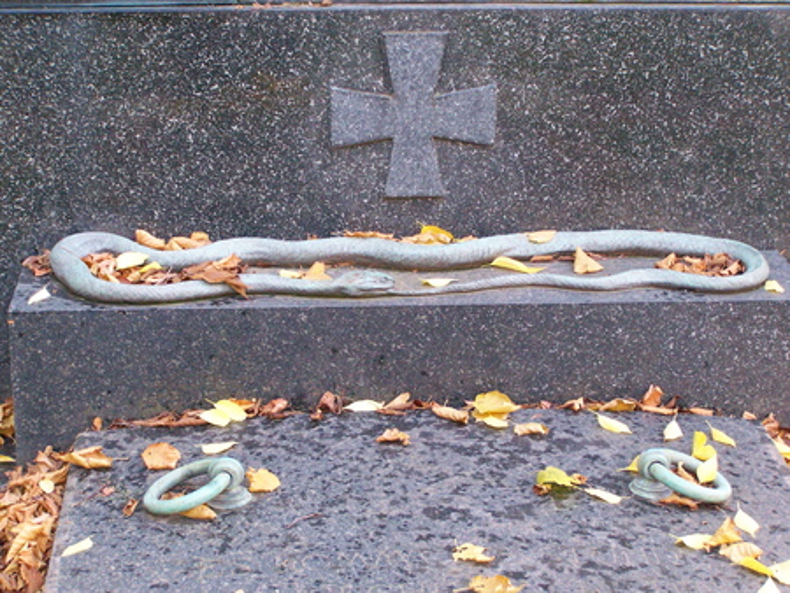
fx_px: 1872
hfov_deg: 23.8
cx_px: 395
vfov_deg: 18.0
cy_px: 296
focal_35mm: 82
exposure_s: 1/80
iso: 400
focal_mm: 13.7
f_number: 3.2
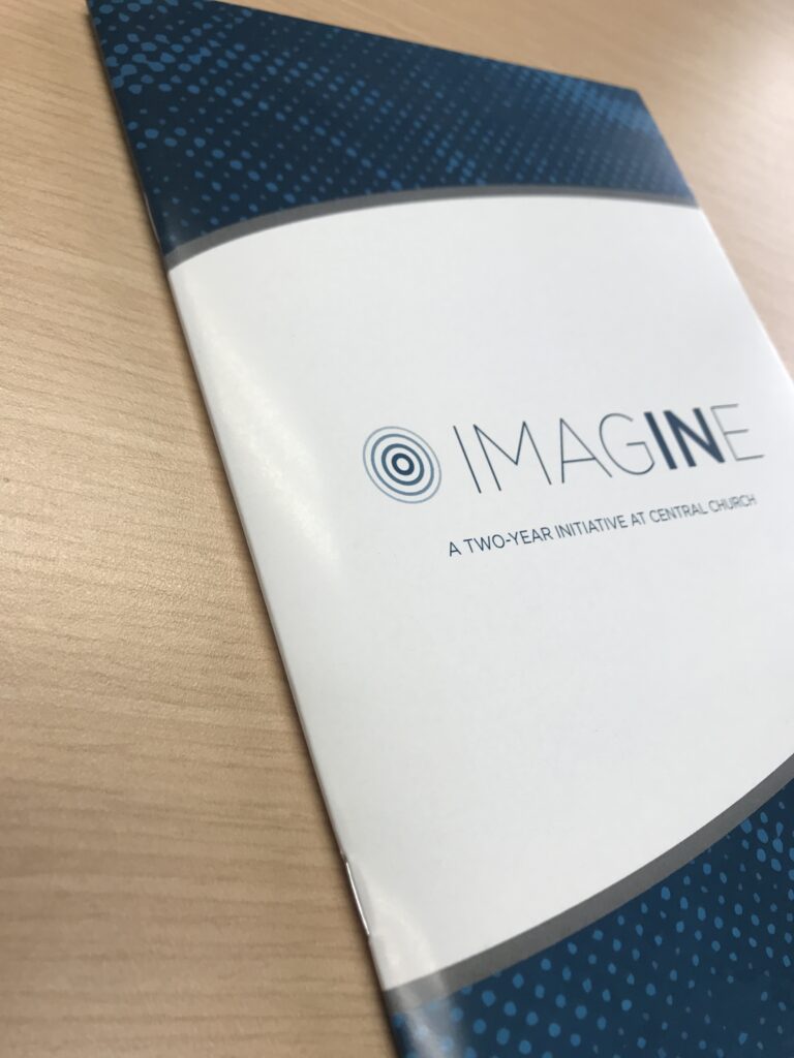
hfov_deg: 49.7
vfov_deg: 63.4
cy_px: 529
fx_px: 856
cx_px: 397
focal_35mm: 28
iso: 32
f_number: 1.8
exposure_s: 1/120
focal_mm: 3.99
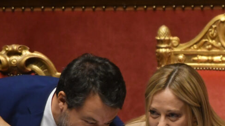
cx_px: 100
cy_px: 95
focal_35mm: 500
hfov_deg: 4.3
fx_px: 2984
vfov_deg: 2.4
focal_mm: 200
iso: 2500
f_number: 2.8
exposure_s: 1/200
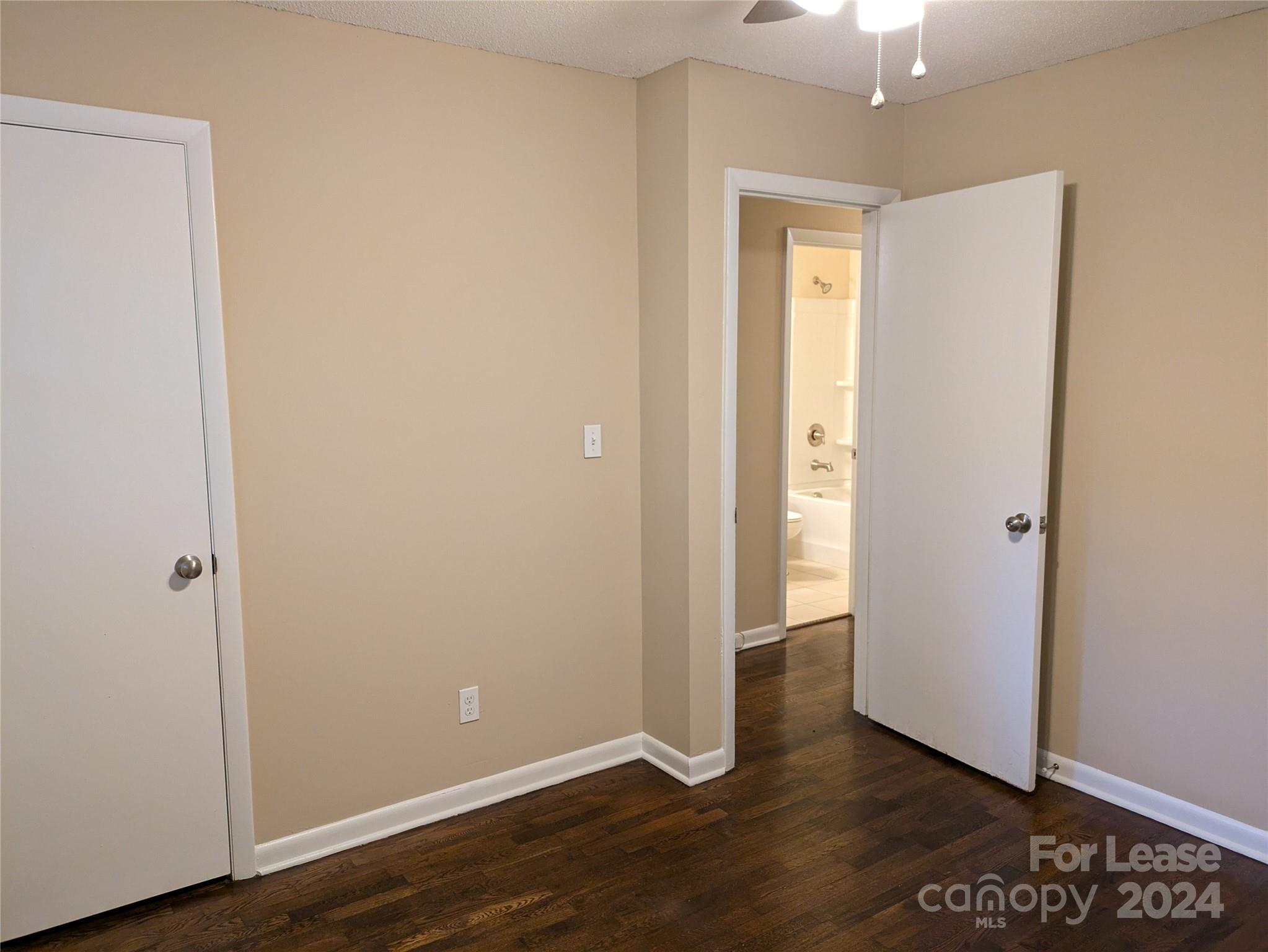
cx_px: 634
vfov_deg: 54.9
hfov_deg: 69.4
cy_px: 476
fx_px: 916
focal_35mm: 25
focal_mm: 5.43
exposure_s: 1/60
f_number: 1.89
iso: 315
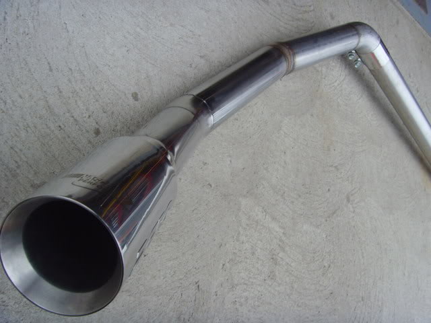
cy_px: 162
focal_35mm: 39
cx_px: 216
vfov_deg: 36.8
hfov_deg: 47.9
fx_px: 486
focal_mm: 6.6
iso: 100
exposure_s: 1/45
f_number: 3.5
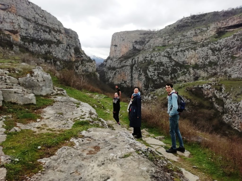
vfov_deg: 53.1
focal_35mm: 26
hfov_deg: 67.3
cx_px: 121
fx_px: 182
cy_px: 90
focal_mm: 3.46
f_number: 2.2
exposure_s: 1/625
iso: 50
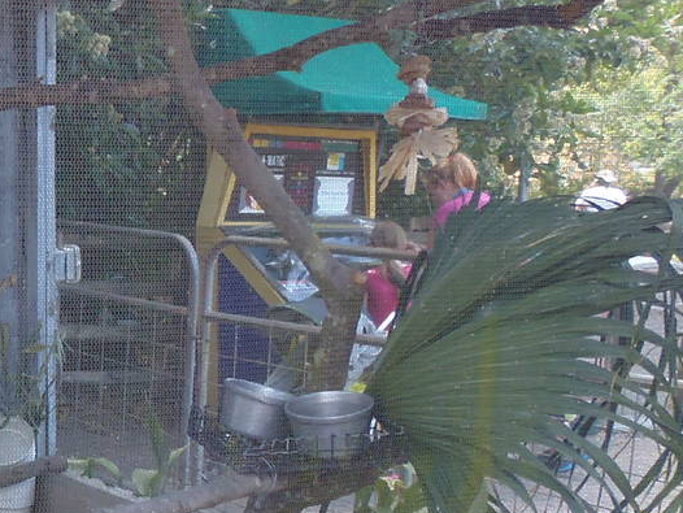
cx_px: -170
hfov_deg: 23.9
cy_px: 373
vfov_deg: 20.1
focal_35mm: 73
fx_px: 1441
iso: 64
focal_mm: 4.3
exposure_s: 1/40
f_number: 2.9
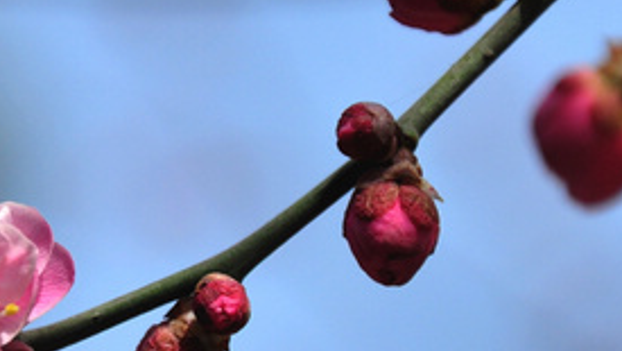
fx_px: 7913
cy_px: 194
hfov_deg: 4.5
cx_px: 163
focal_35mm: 480
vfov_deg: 2.5
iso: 200
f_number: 5.6
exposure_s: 1/800
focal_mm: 105
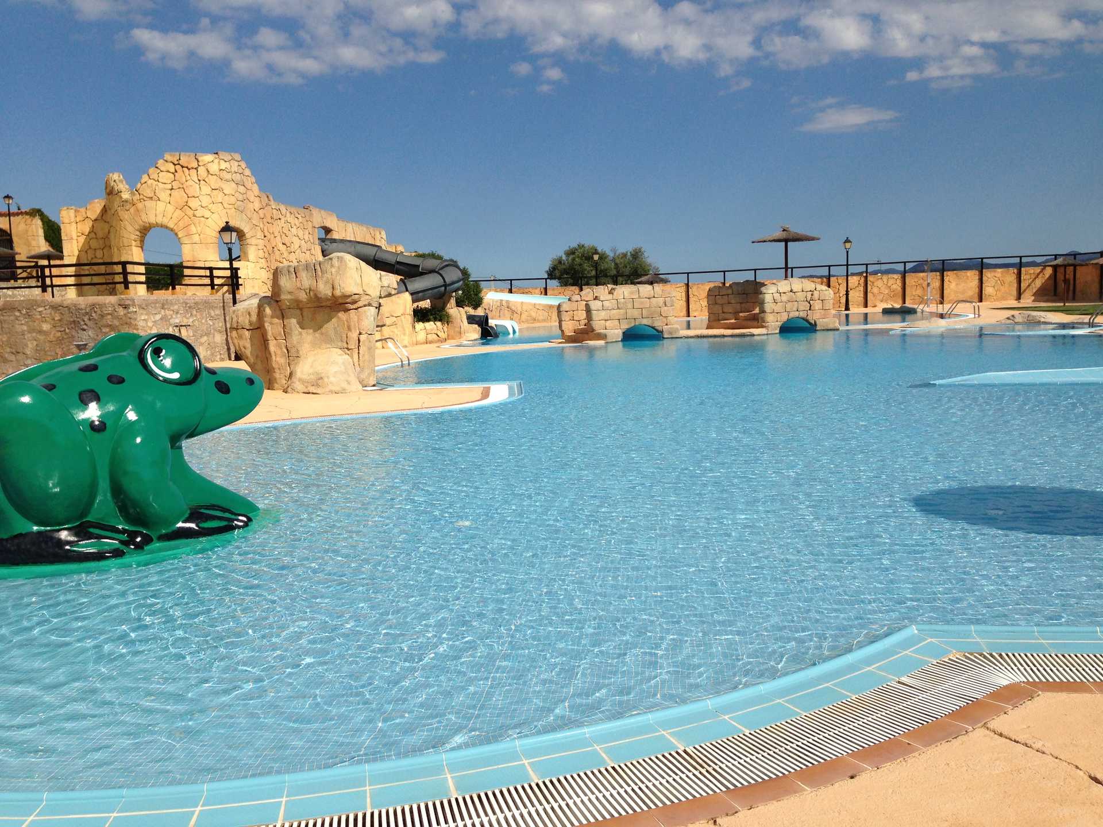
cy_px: 414
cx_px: 552
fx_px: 1052
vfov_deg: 42.9
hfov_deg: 55.4
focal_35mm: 33
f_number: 2.4
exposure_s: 1/3623
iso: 50
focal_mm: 4.13
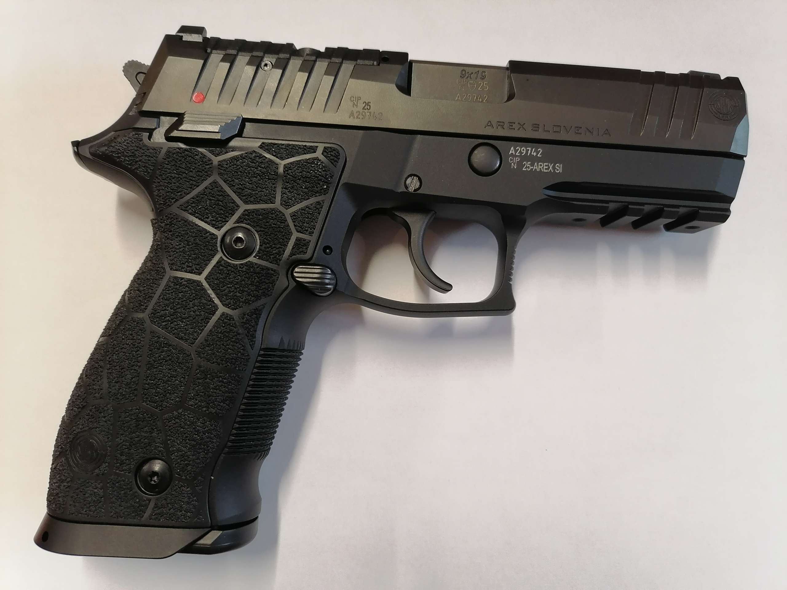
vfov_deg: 51.4
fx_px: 614
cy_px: 295
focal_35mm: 27
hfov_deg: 65.3
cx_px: 394
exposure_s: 1/33.3
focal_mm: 5.3
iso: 250
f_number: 1.8
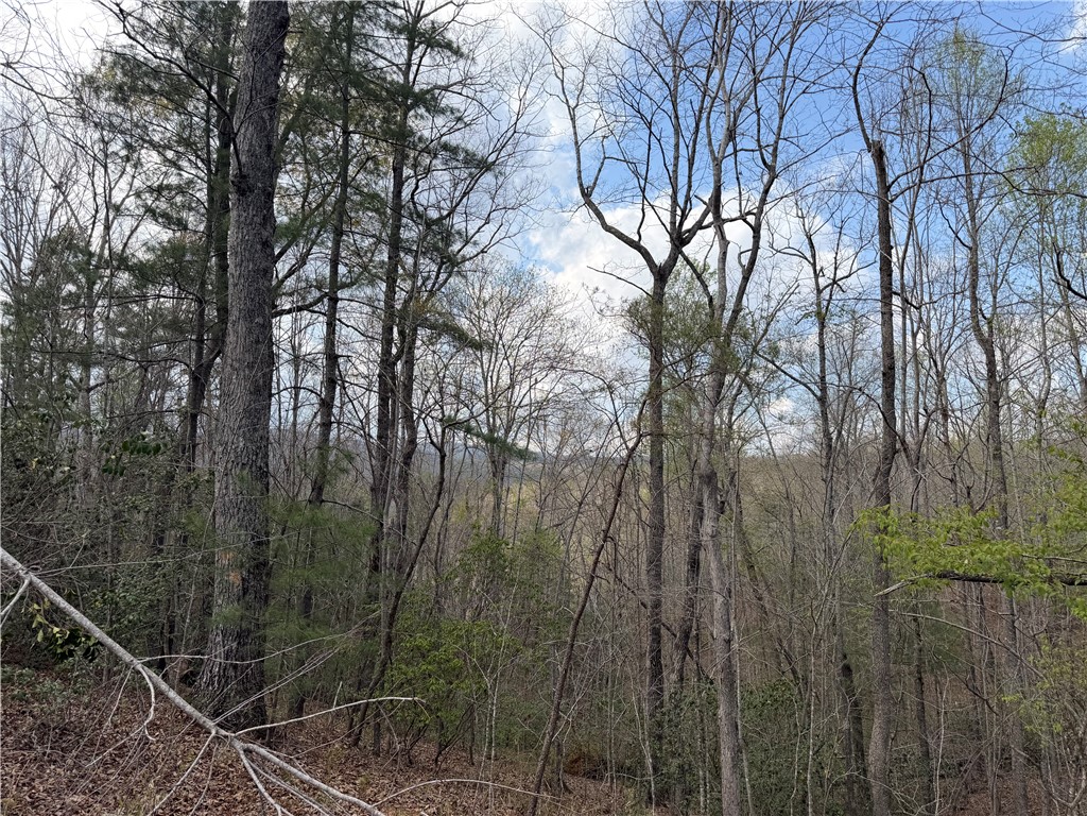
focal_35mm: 24
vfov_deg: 56.8
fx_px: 754
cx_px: 544
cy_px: 408
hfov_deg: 71.6
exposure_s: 1/2445
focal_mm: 6.76
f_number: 1.78
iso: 80
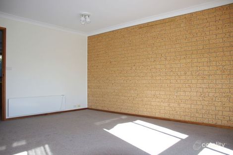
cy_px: 78
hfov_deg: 67.4
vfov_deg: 47.9
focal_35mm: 27
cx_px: 116
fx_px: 175
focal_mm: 18
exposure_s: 1/100
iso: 200
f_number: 3.8
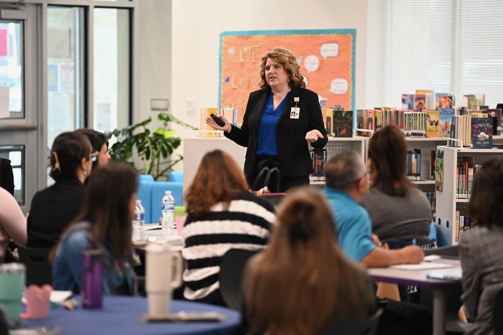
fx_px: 2443
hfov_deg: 11.8
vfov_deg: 7.8
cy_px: 168
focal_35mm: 175
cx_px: 252
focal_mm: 175
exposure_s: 1/200
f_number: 2.8
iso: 2000
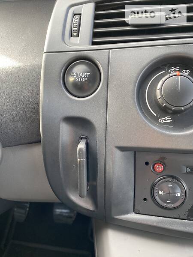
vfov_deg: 67.3
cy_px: 128
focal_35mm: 26
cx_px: 96
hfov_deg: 53.1
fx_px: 193
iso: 100
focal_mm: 4.2
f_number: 1.8
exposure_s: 1/121
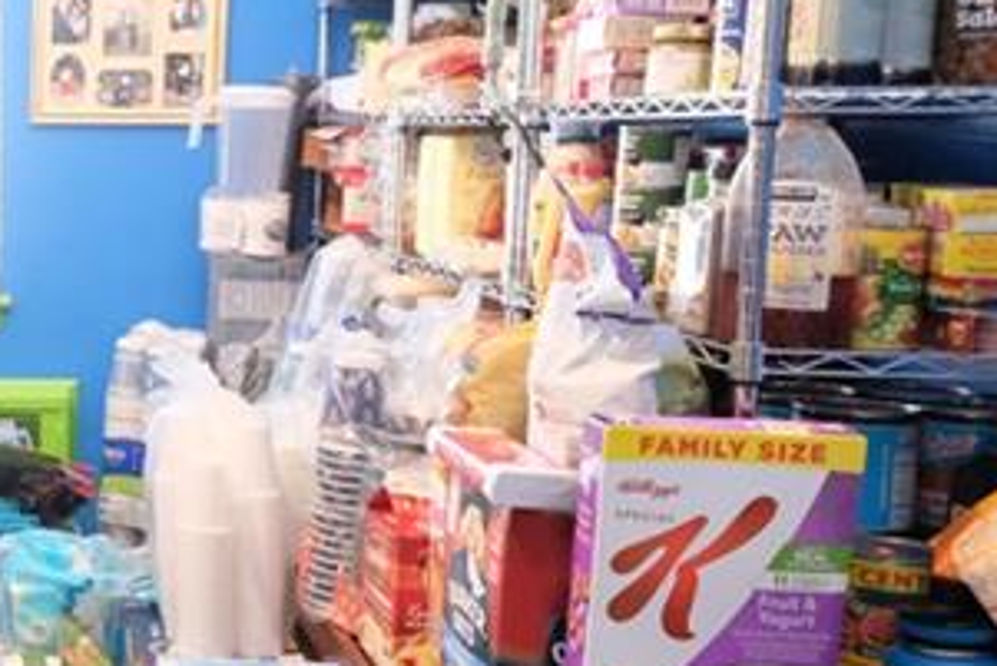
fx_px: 1413
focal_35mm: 51
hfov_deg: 30.6
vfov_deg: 26.5
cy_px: 302
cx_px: -298
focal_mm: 10
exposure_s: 1/56
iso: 6400
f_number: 4
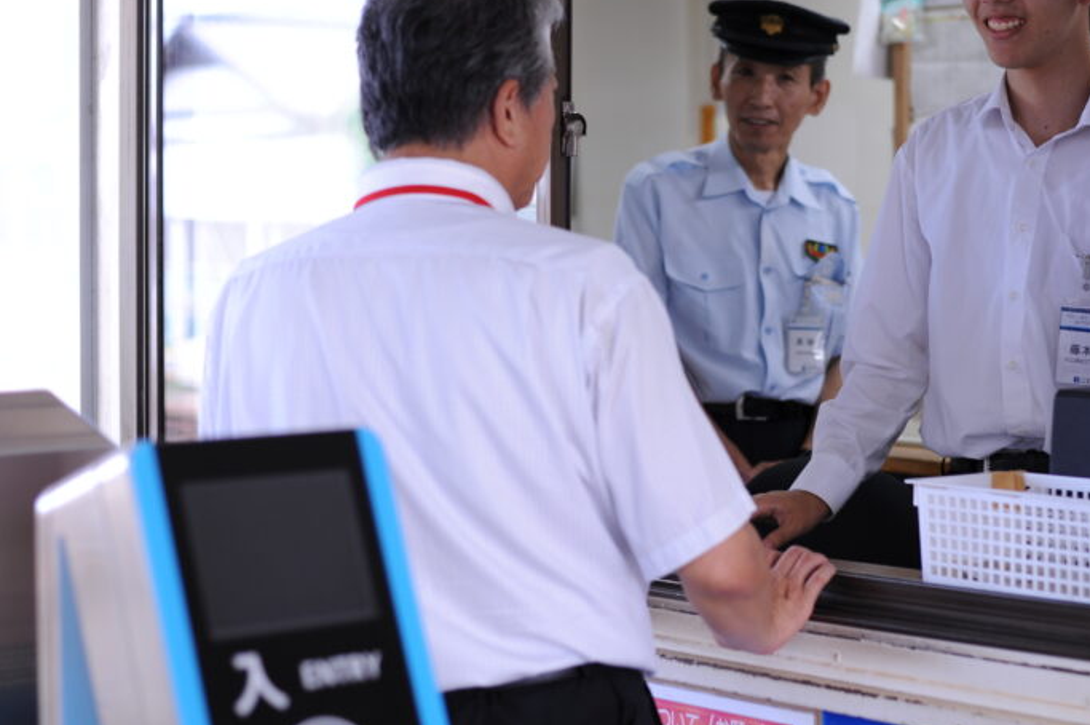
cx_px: 728
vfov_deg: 18.1
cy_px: 266
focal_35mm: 75
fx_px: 2269
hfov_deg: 26.9
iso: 400
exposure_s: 1/400
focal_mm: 50
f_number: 2.2
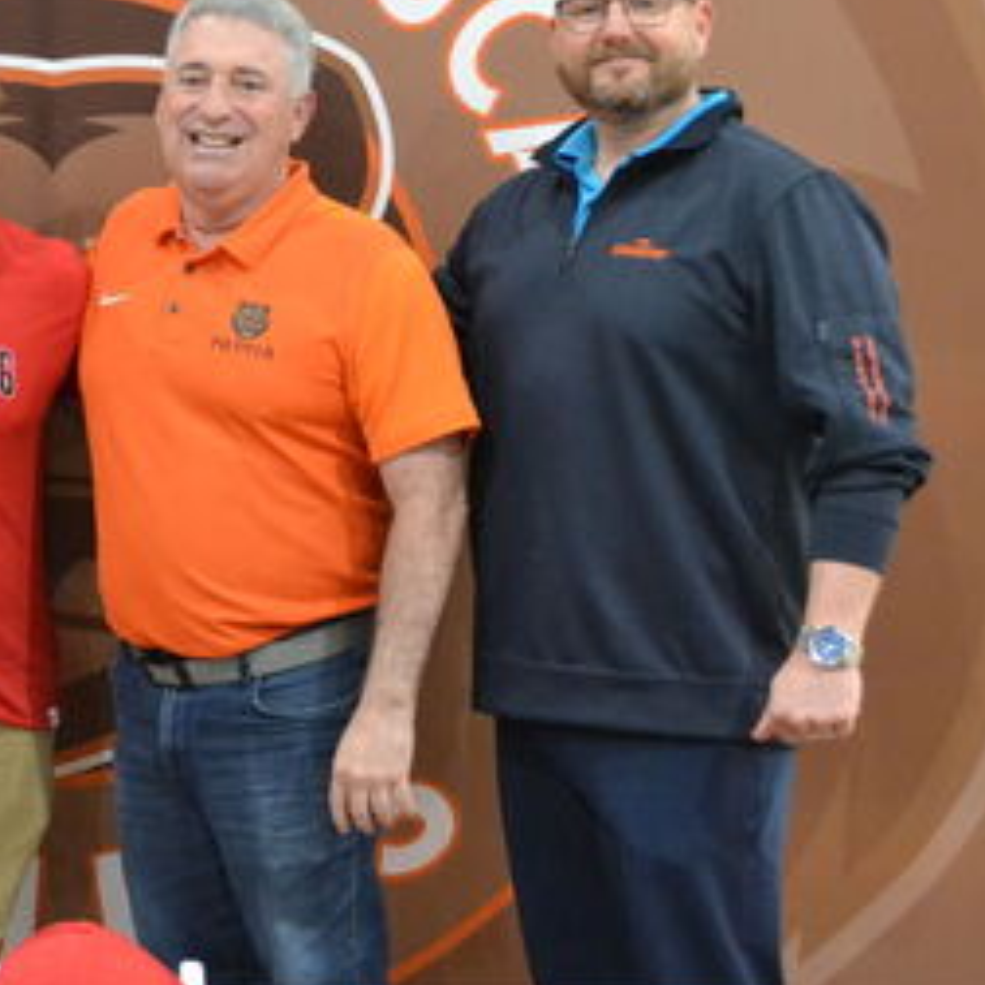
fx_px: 2801
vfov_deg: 19.9
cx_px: 37
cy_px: 426
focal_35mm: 87
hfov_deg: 19.5
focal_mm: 28
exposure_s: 1/100
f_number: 4.5
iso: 3200
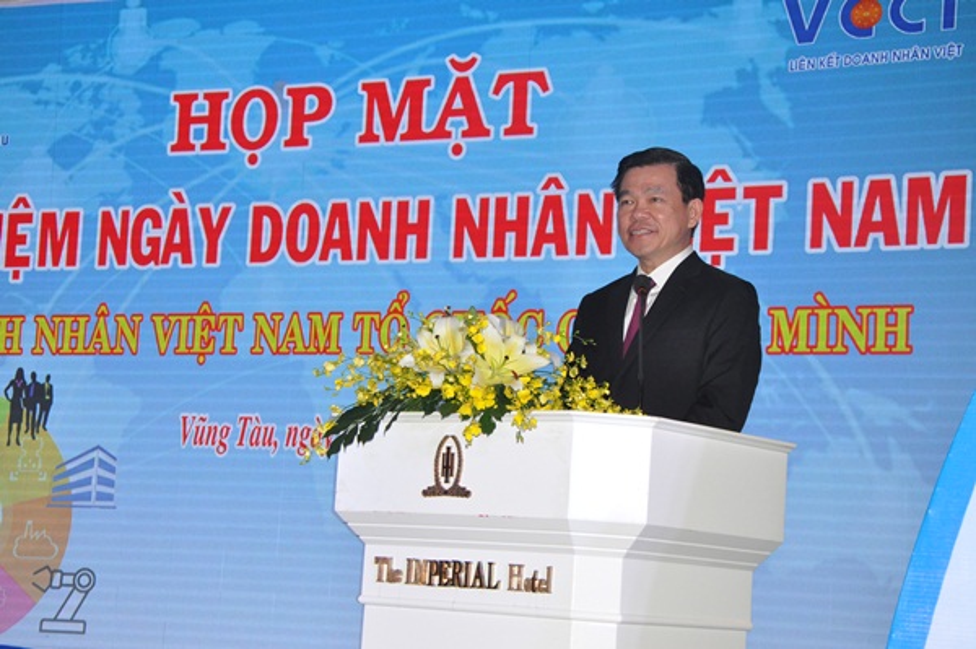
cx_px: 488
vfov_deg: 18.2
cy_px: 324
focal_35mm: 75
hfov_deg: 27.0
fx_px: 2032
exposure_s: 1/200
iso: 1000
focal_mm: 50
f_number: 8
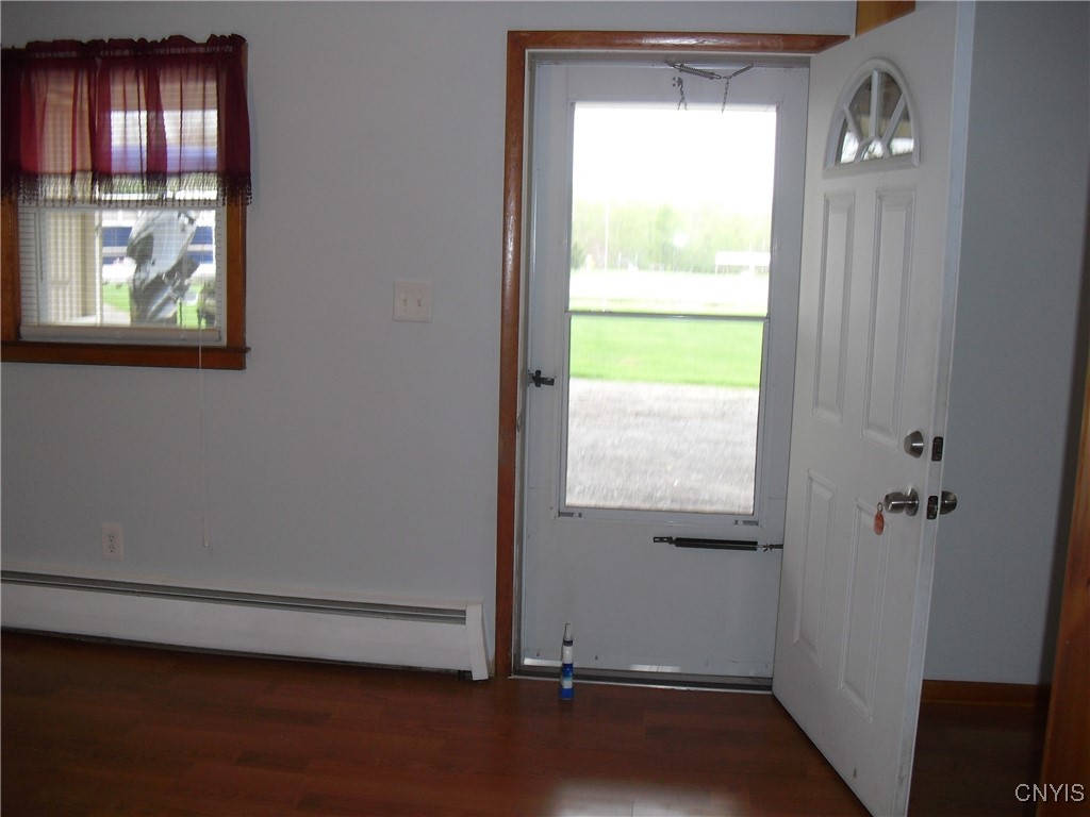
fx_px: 1134
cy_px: 408
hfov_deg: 51.4
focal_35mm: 36
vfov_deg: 39.7
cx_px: 545
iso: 200
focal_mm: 6.3
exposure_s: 1/60
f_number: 3.1
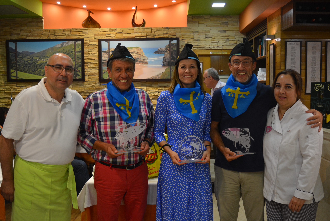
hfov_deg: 47.4
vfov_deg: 32.7
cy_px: 114
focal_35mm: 41
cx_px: 166
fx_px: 376
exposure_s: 1/60
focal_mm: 24
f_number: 4
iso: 560
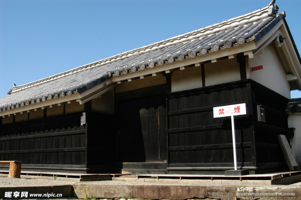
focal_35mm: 36
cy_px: 100
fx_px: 301
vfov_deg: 36.8
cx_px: 150
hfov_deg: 53.2
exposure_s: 1/250
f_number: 8
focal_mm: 24
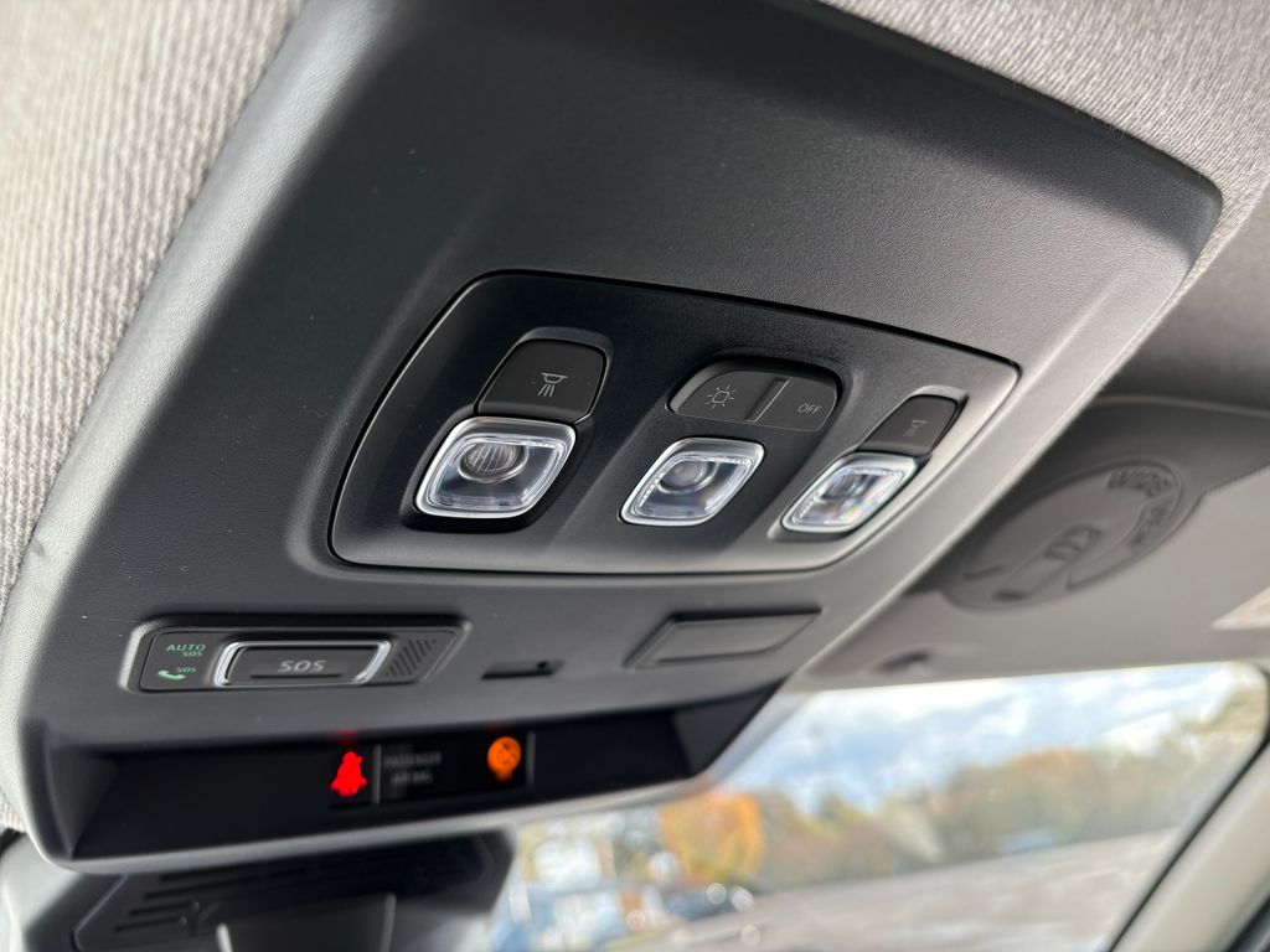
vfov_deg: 53.1
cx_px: 635
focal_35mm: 26
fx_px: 954
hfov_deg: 67.3
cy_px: 476
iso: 64
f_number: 1.6
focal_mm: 5.96
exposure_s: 1/243
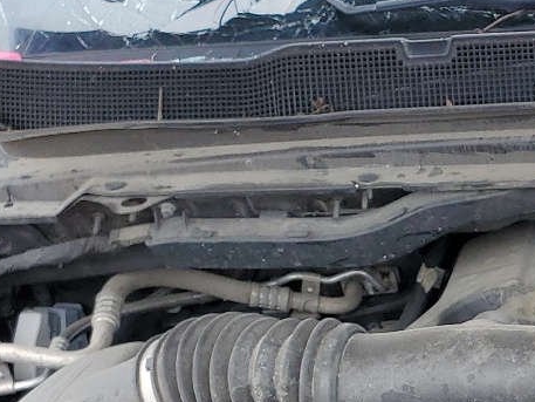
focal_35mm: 91
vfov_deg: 15.6
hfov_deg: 19.5
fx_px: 1407
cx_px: 739
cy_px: 490
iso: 50
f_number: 1.5
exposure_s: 1/714
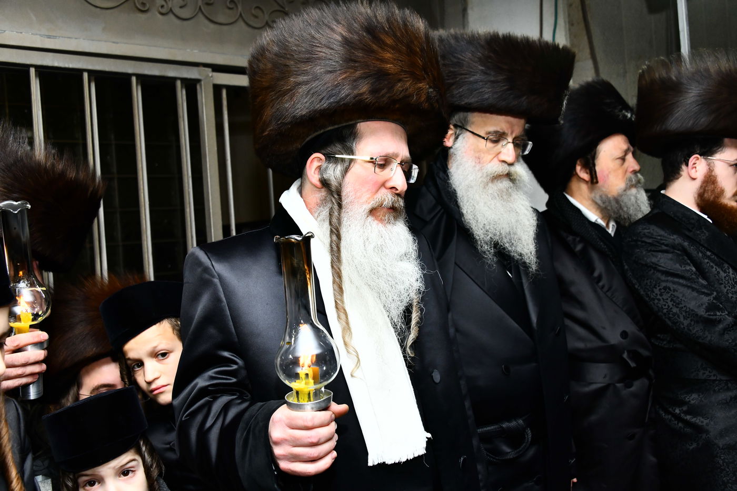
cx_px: 368
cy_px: 246
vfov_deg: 31.9
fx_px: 860
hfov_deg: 46.4
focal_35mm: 42
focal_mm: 42
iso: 1250
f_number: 7.1
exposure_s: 1/320
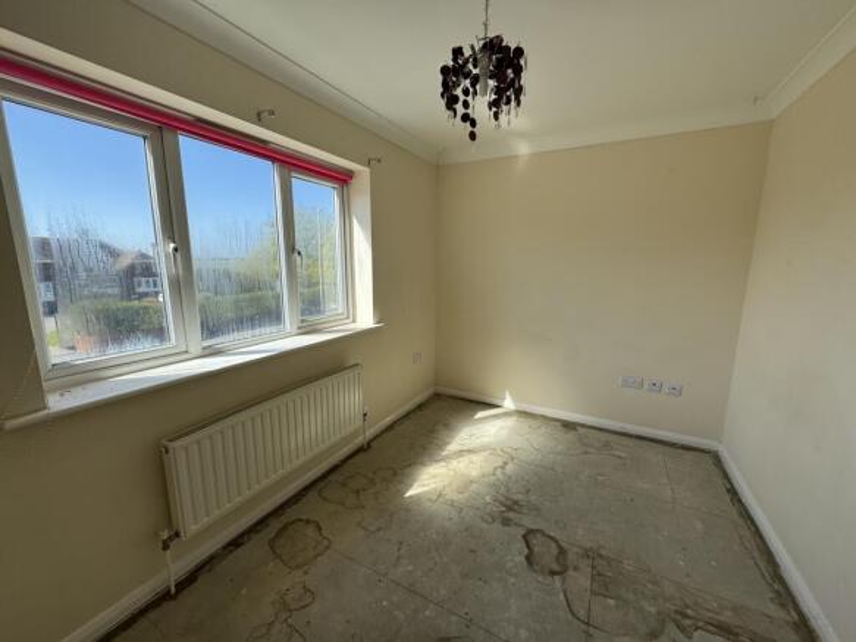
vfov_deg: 85.7
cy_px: 321
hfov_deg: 102.1
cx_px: 428
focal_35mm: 14
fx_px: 346
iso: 40
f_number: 2.2
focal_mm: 2.22
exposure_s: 1/476
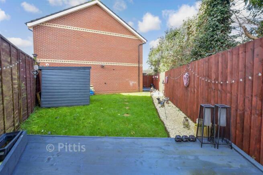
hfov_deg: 100.4
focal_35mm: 15
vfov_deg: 77.4
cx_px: 132
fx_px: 110
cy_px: 88
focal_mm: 10
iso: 160
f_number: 8
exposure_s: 1/15
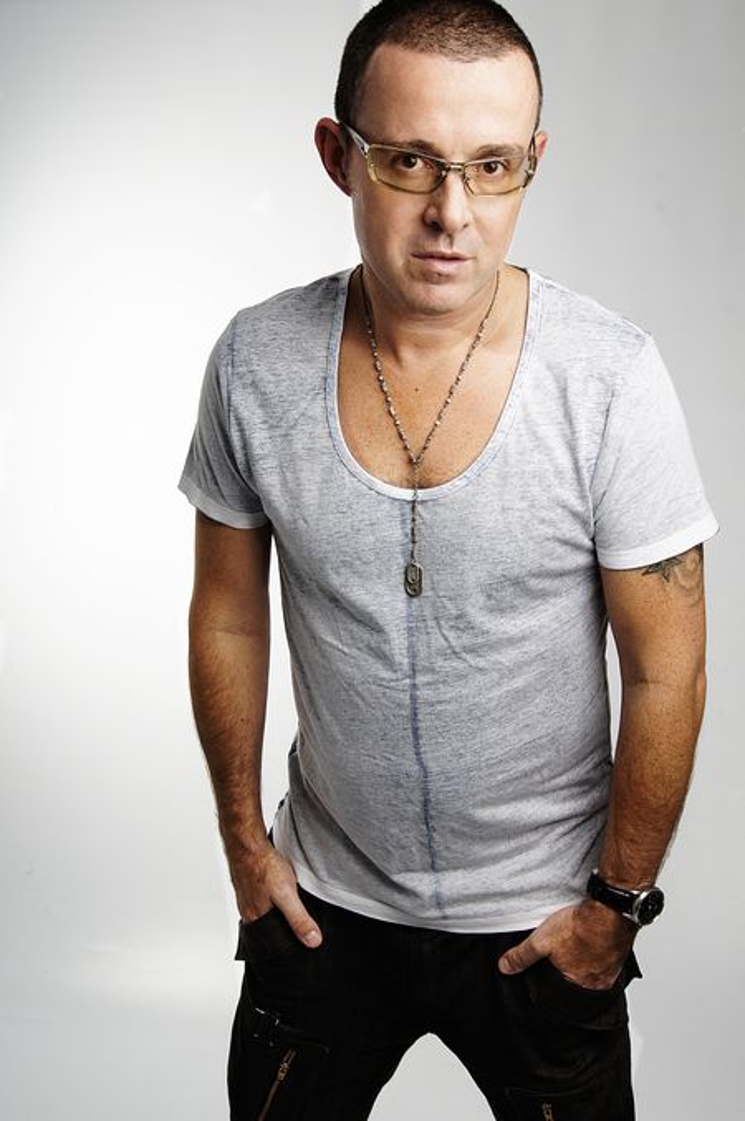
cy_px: 560
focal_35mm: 42
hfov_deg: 31.8
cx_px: 372
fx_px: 1306
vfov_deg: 46.4
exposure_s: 1/125
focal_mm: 28
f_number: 16
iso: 100
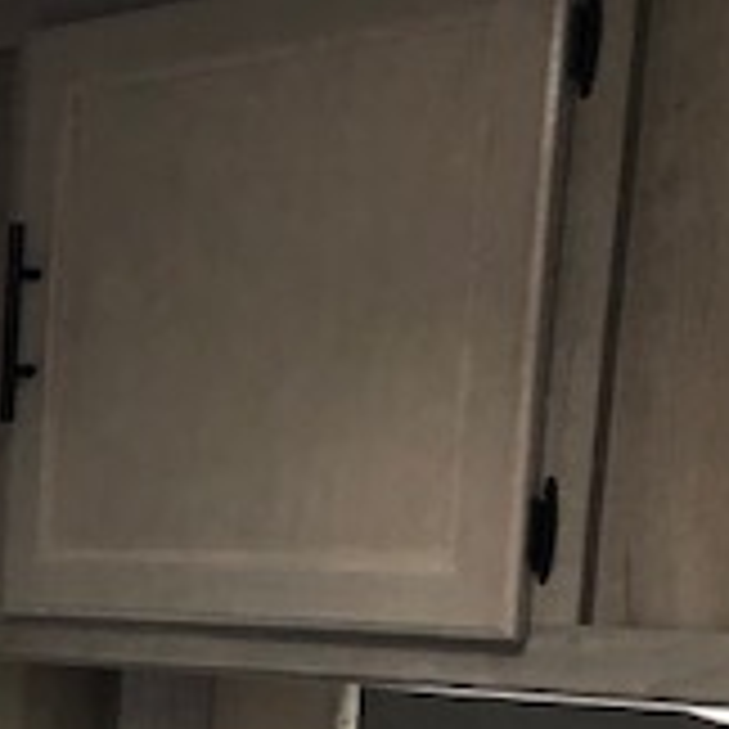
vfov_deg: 16.8
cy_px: 932
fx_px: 2335
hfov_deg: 15.6
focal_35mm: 98
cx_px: -508
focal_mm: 3.99
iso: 40
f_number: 1.8
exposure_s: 1/20
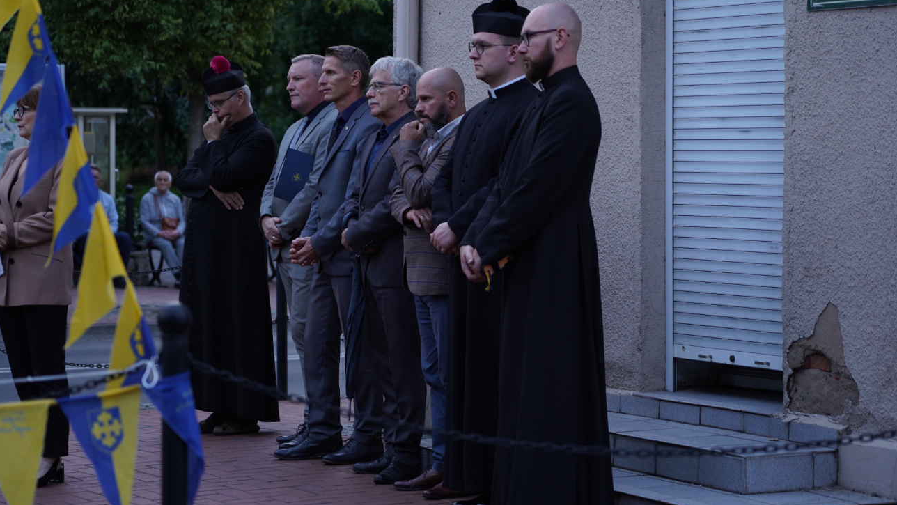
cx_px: 451
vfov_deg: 10.9
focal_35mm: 111
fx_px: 2641
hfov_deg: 19.3
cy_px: 269
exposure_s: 1/100
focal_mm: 105
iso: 1250
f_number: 4
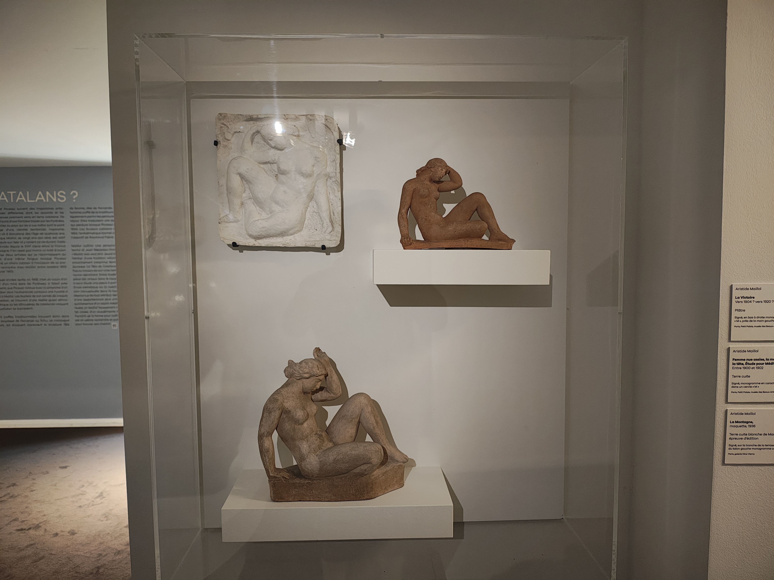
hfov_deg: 69.4
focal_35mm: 25
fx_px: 559
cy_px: 290
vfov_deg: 54.9
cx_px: 387
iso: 813
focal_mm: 5.89
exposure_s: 1/30
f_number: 1.4
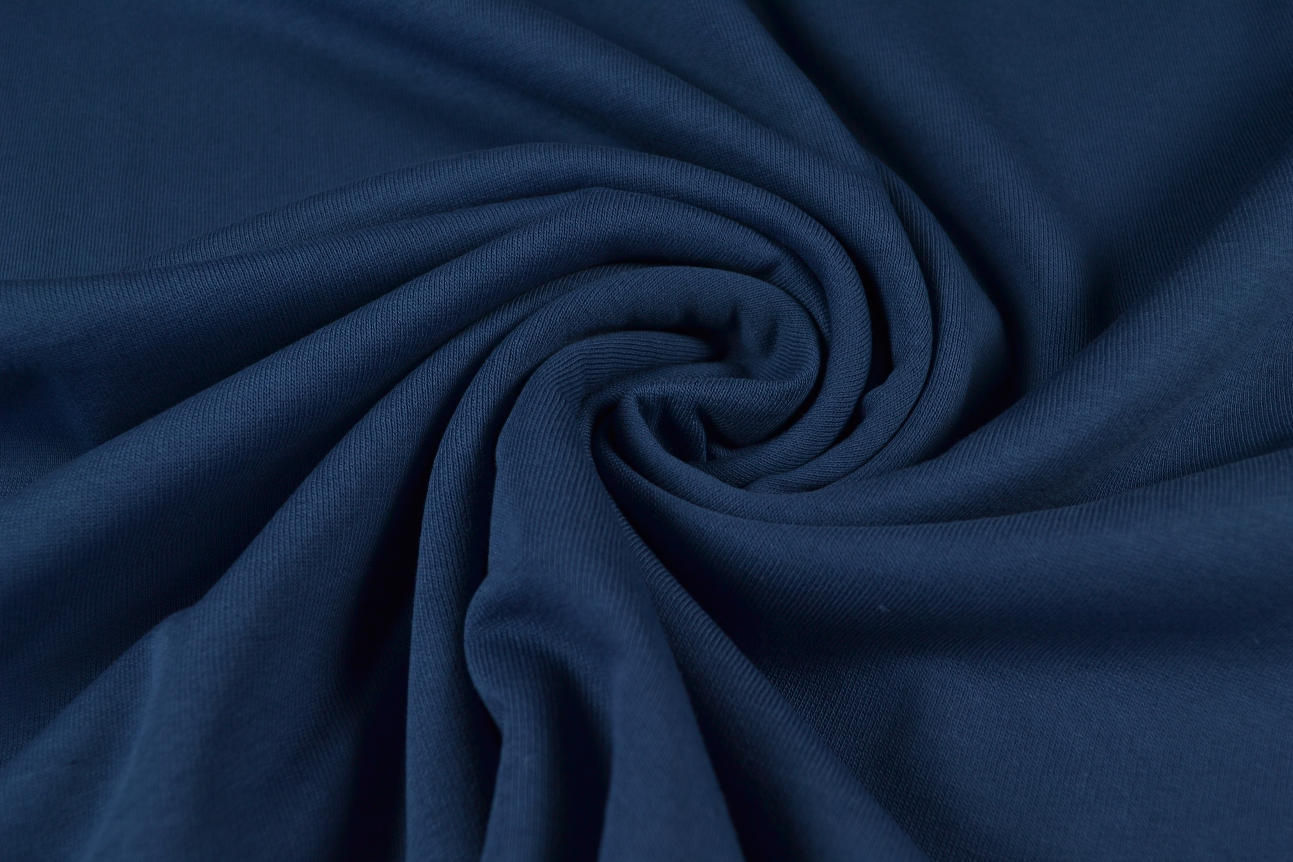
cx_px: 646
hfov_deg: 57.2
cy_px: 431
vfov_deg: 40.0
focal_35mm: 33
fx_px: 1185
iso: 100
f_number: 6.3
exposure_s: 1/40
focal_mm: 22
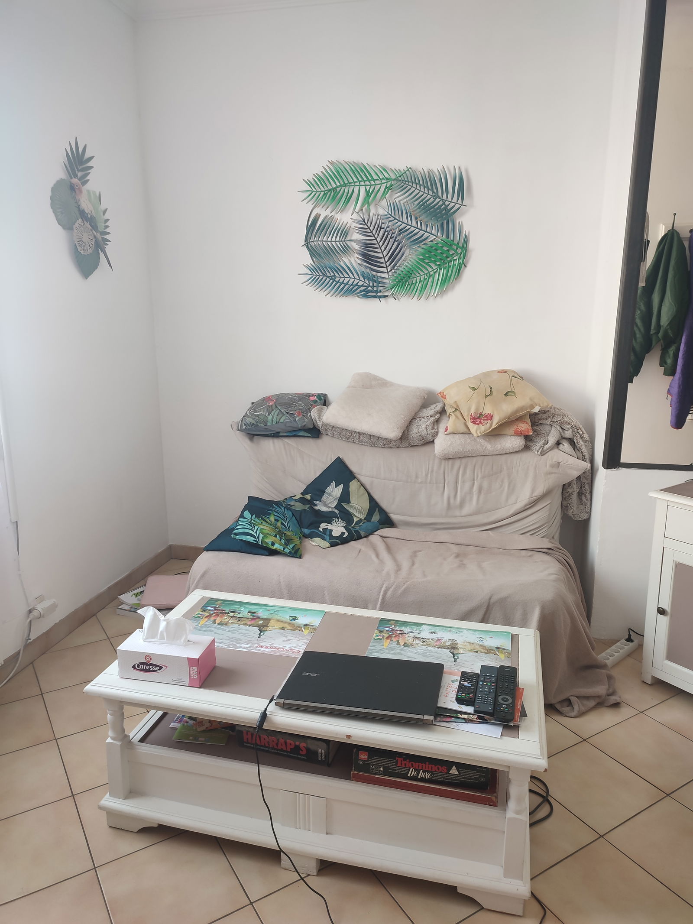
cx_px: 346
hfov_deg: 54.9
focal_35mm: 25
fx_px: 667
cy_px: 462
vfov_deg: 69.4
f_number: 1.9
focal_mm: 6.04
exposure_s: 1/33
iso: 178
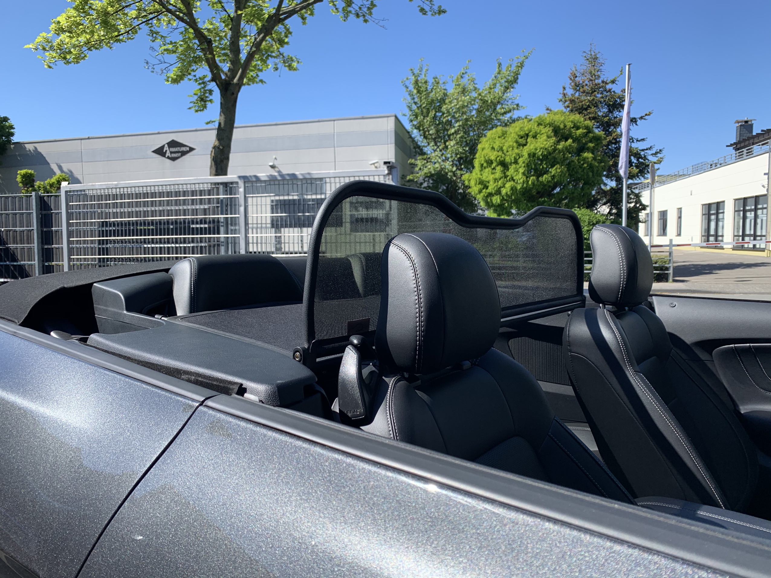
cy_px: 289
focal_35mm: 26
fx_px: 579
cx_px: 386
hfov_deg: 67.3
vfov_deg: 53.1
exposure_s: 1/1299
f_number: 1.8
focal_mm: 4.25
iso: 25
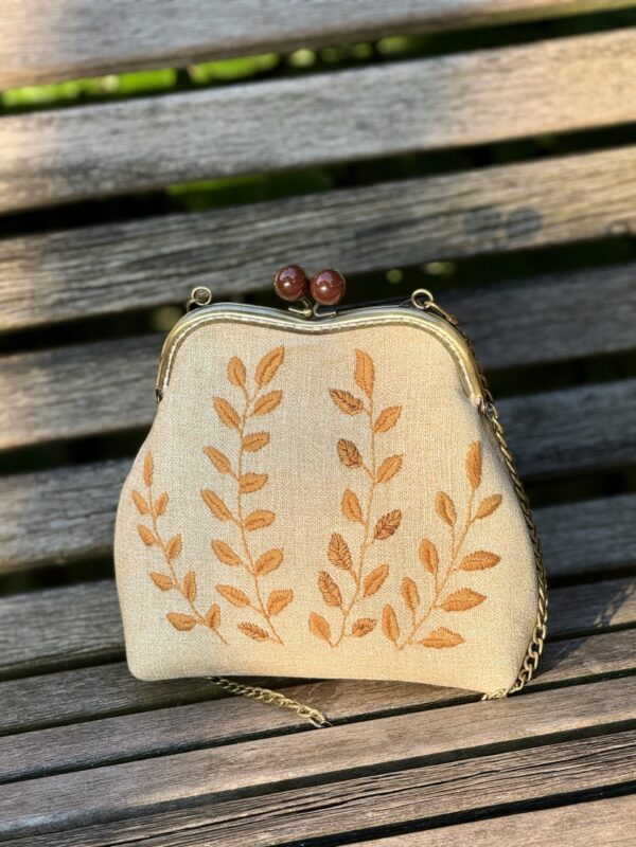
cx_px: 318
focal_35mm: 120
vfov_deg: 16.4
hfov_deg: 12.3
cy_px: 424
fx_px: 2940
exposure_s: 1/198
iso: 50
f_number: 2.8
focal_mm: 15.66
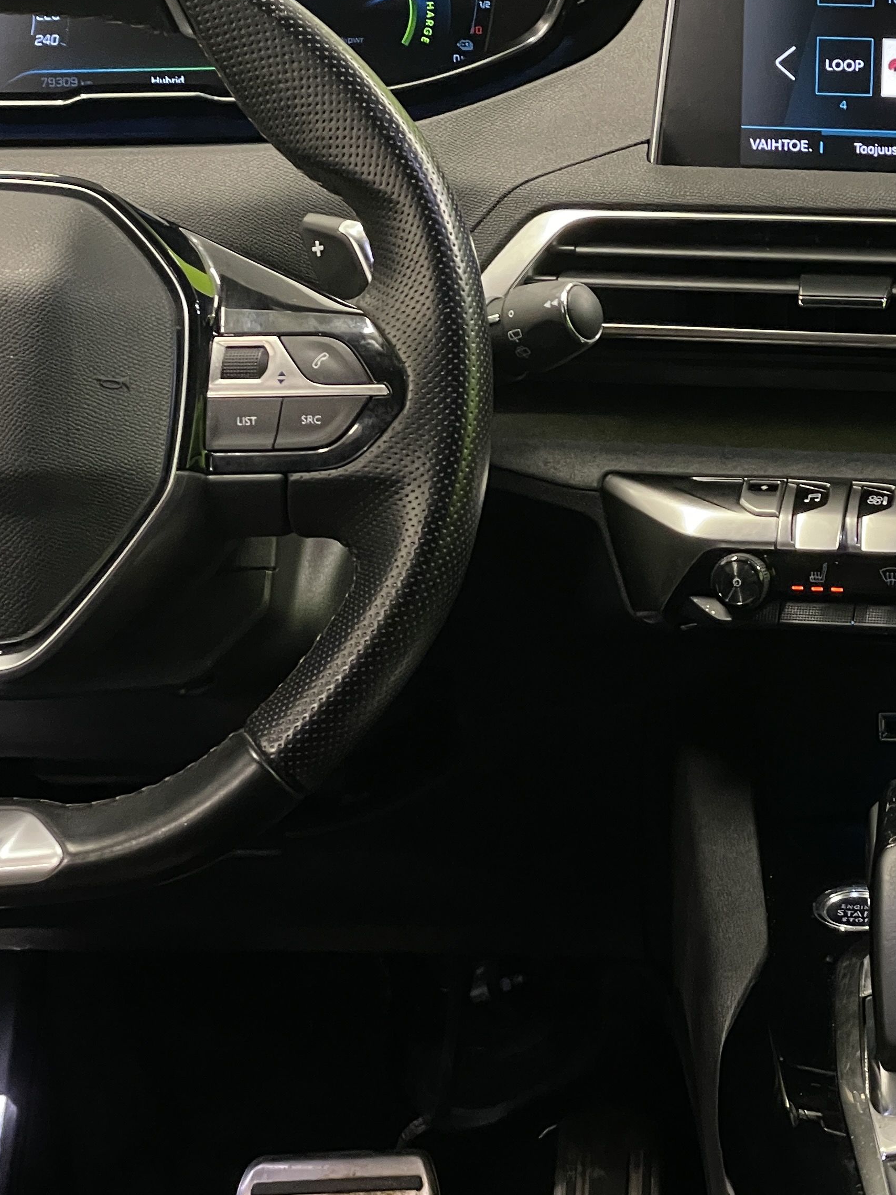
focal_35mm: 92
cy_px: 559
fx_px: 3175
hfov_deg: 15.8
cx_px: 844
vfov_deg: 21.3
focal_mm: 6
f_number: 2
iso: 320
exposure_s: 1/50
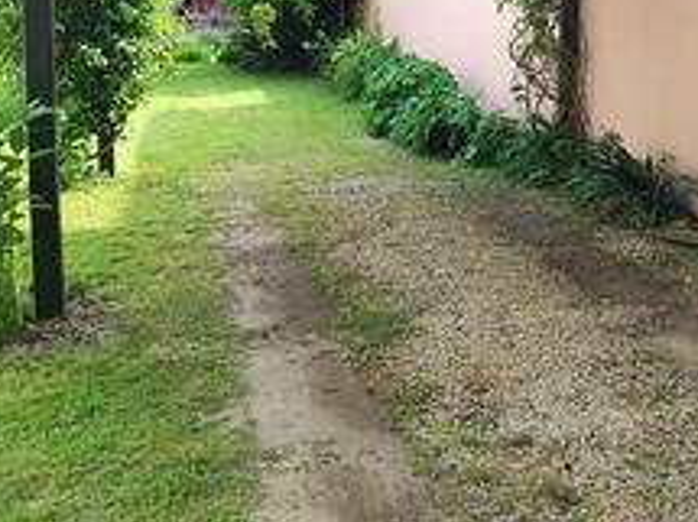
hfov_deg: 39.6
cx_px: 506
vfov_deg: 29.8
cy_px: 75
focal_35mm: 47
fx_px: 947
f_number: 1.88
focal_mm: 5.59
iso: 57
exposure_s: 1/100
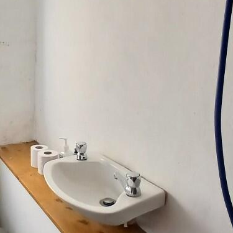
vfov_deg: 40.9
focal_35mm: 41
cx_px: 29
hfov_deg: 38.5
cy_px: 121
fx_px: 312
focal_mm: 1.4
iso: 100
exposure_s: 1/33.3
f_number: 2.2
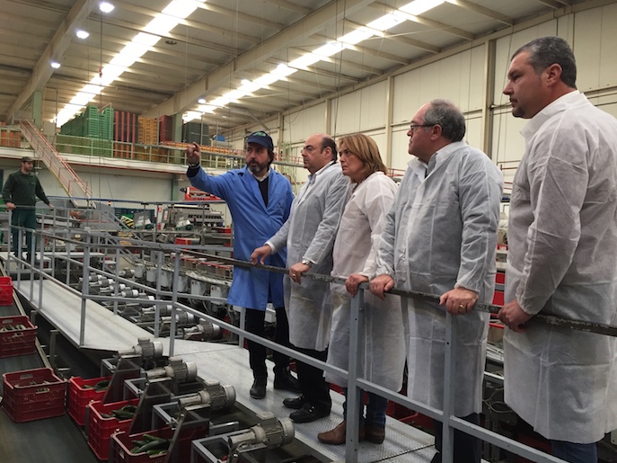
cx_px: 316
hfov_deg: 60.0
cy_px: 225
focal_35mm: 30
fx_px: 535
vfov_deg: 46.8
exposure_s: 1/33
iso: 64
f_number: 2.2
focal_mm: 4.15
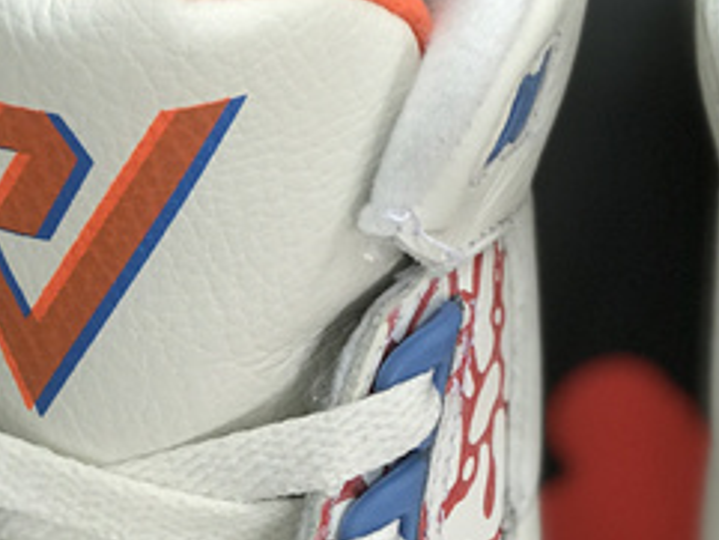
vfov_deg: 8.5
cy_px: 82
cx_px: 600
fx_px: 3637
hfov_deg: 11.2
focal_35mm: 175
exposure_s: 1/100
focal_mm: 6.6
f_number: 2.8
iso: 32
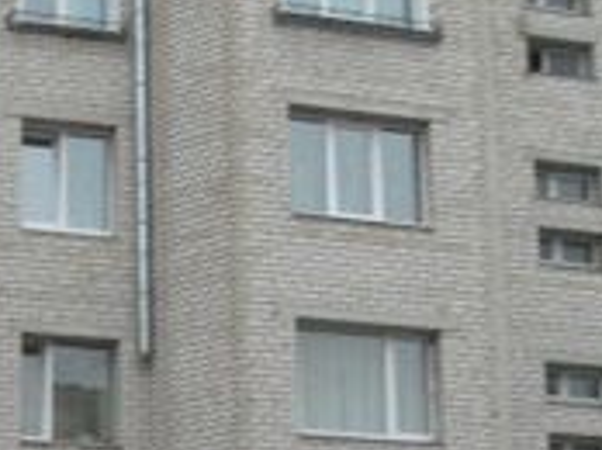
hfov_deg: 14.0
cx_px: 69
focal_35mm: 140
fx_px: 2431
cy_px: 395
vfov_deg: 10.5
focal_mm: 7.8
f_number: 4.8
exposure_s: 1/68.1
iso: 50
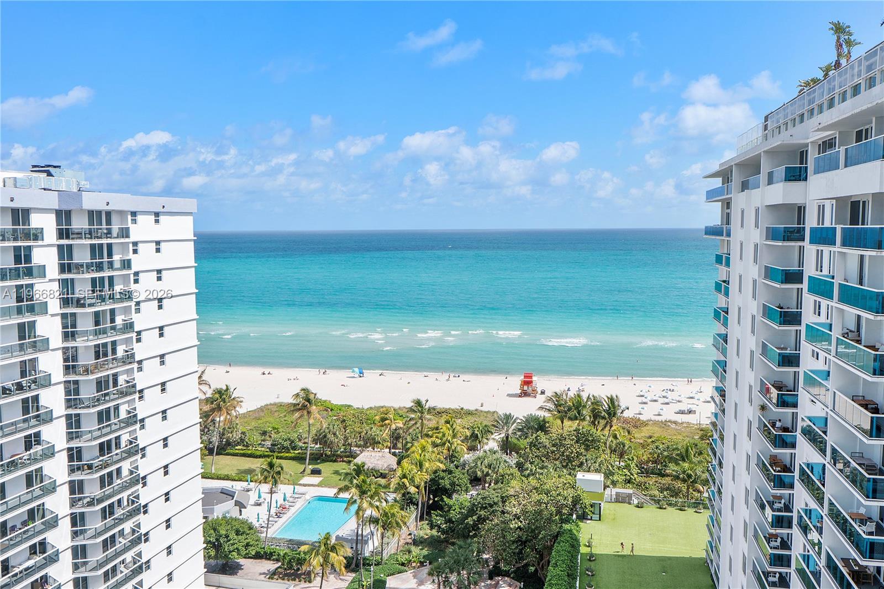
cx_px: 442
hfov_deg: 61.9
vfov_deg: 43.6
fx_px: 736
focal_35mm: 30
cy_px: 294
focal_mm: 20
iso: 320
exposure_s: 1/1250
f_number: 8
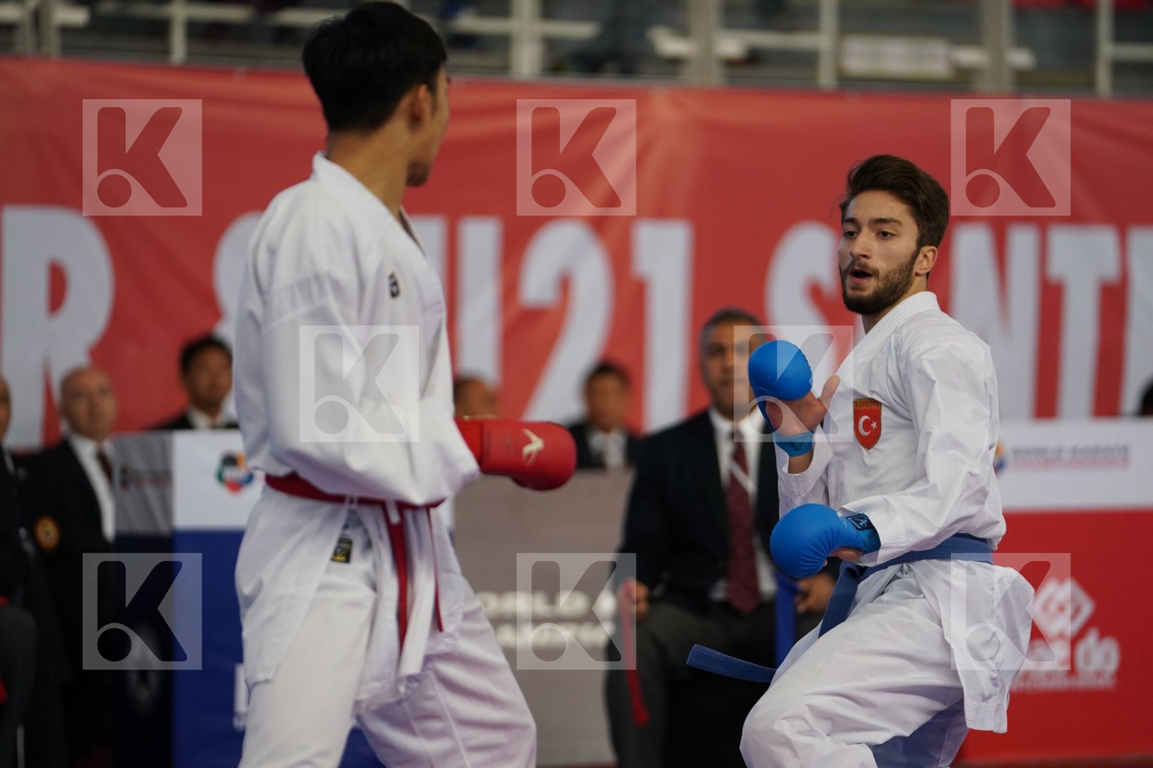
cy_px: 384
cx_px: 576
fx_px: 5700
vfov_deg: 7.7
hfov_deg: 11.5
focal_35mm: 178
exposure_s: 1/1000
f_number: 2.8
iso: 1250
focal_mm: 178
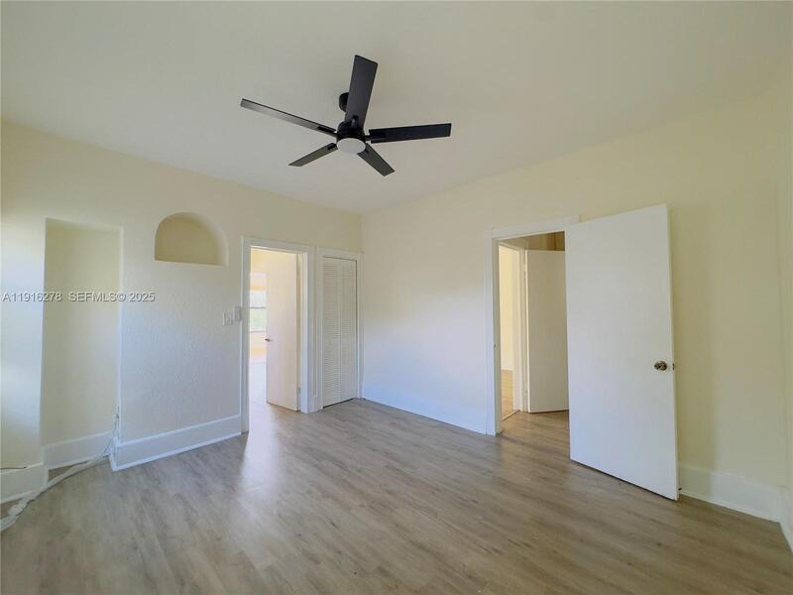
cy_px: 298
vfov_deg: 85.7
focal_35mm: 14
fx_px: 321
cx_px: 396
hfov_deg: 102.1
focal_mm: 2.22
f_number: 2.2
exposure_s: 1/61
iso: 320
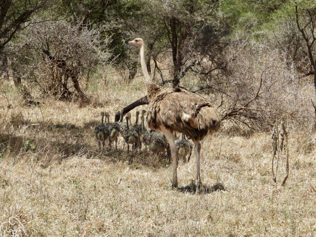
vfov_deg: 3.7
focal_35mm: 400
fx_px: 3651
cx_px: 158
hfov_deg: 5.0
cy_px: 118
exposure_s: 1/500
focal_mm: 71.9
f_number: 5
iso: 100
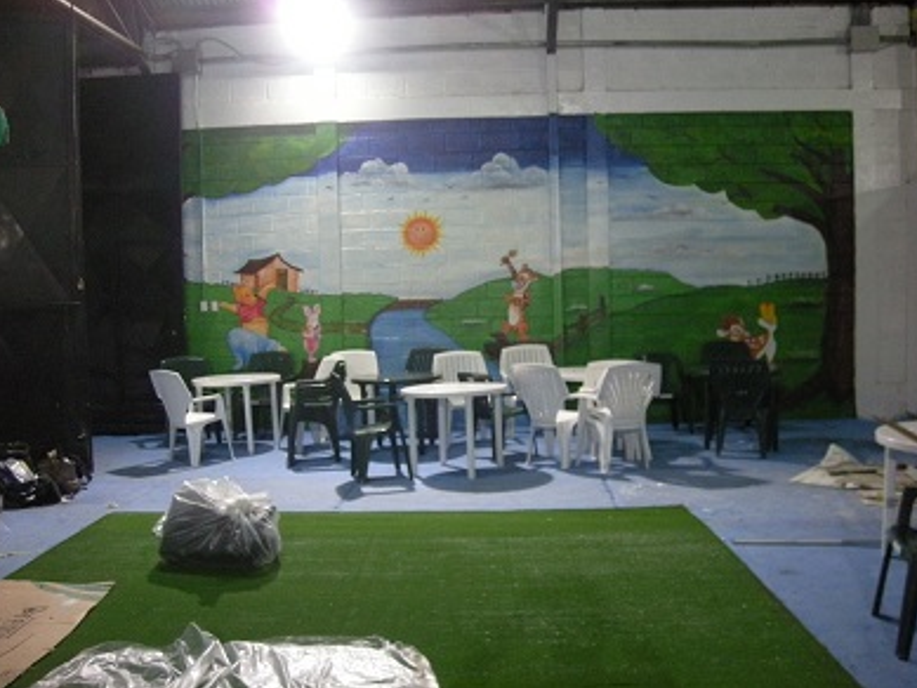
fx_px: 954
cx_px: 464
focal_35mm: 36
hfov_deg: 51.3
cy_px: 339
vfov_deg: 39.7
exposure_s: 1/34.5
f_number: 2.8
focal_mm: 5.7
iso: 400
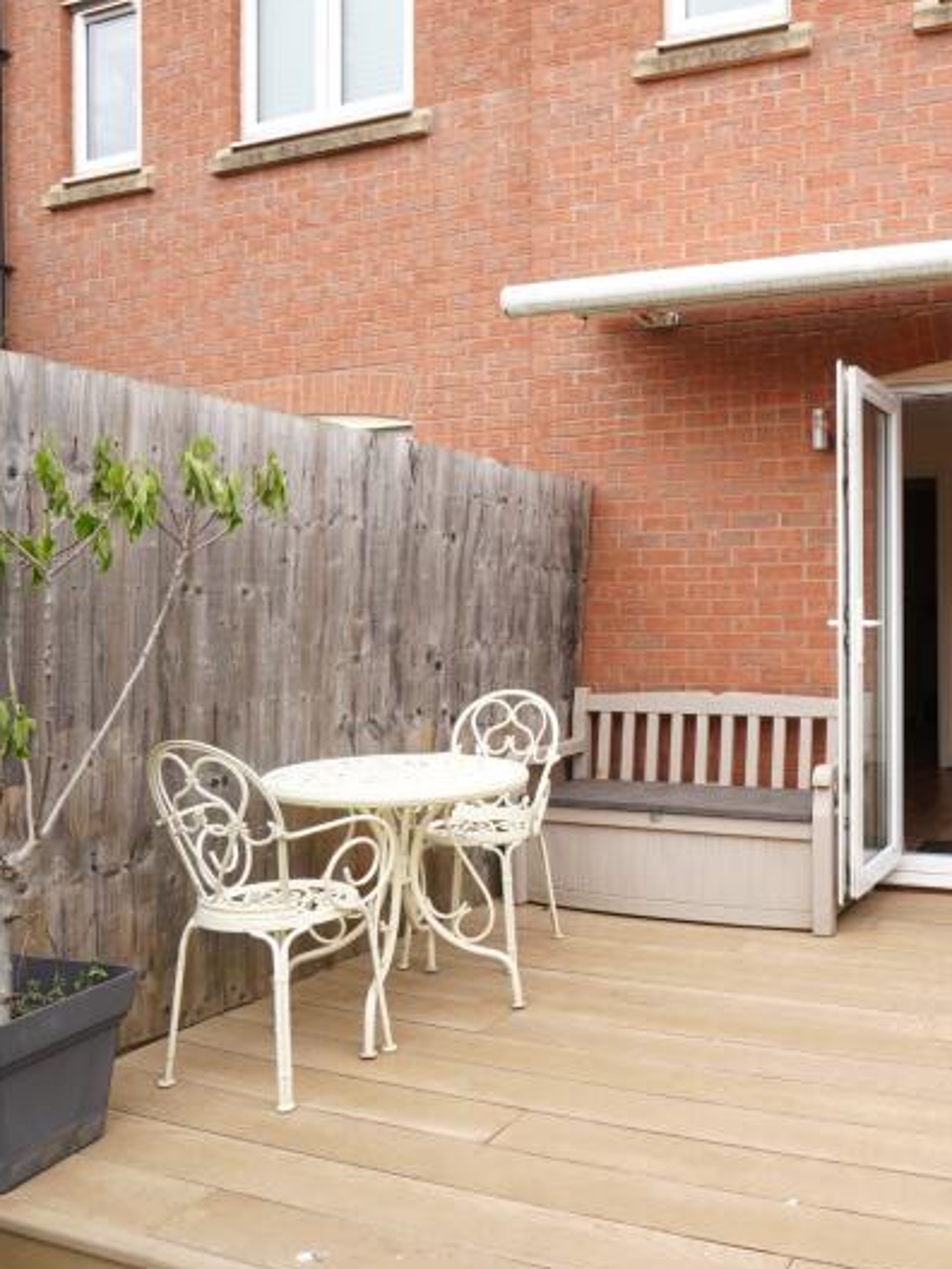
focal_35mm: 28
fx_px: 1027
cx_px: 839
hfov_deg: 45.5
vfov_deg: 63.4
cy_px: 620
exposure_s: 1/160
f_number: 6.3
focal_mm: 10
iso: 400
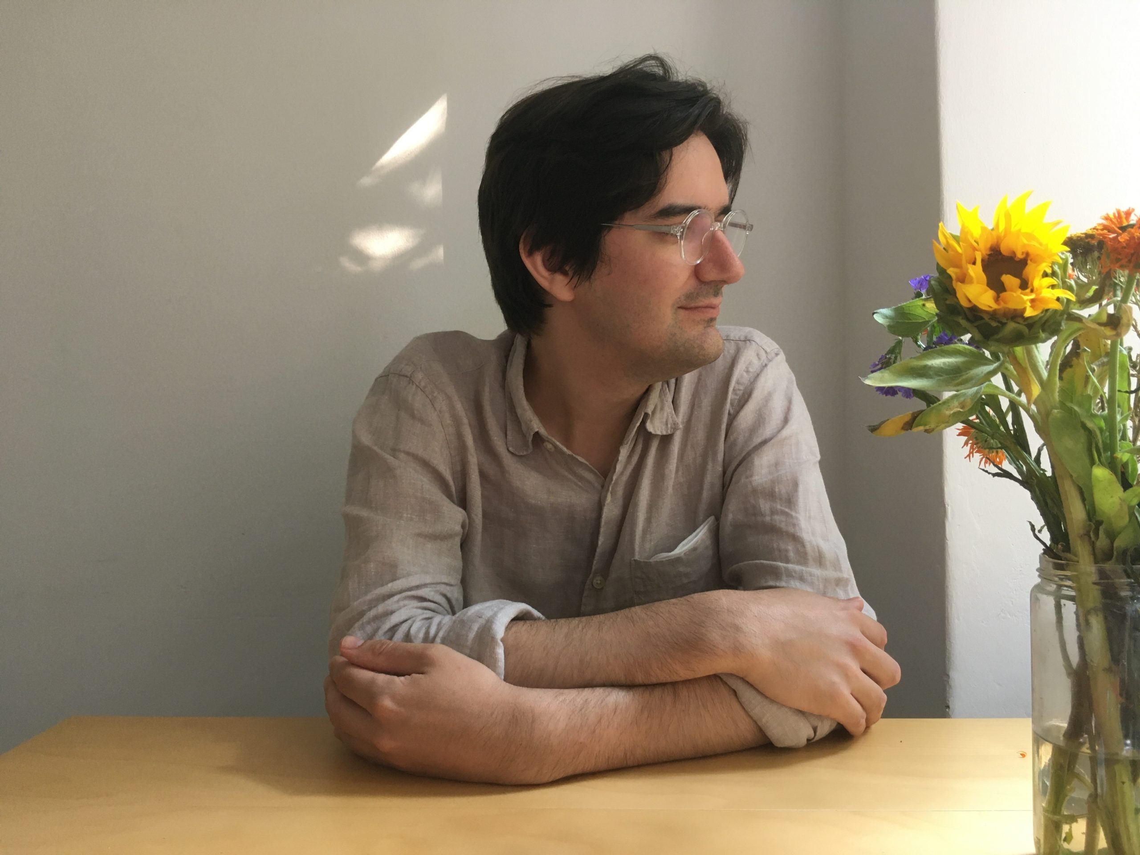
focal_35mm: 29
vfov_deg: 48.2
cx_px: 570
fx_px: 955
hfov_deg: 61.7
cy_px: 428
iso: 125
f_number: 2.2
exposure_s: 1/33
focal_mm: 4.15
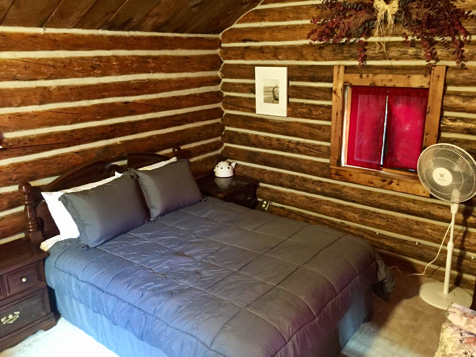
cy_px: 178
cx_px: 238
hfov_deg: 61.7
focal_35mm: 29
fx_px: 399
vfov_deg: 48.2
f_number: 2.2
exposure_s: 1/15
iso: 500
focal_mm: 4.15
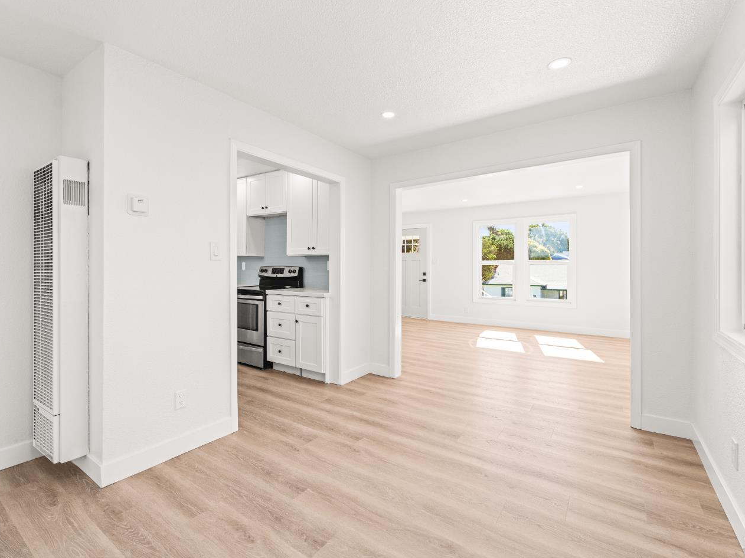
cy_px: 268
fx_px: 344
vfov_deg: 78.1
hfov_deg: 94.4
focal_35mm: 16
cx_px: 349
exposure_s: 1/15
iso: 250
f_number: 7.1
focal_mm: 14
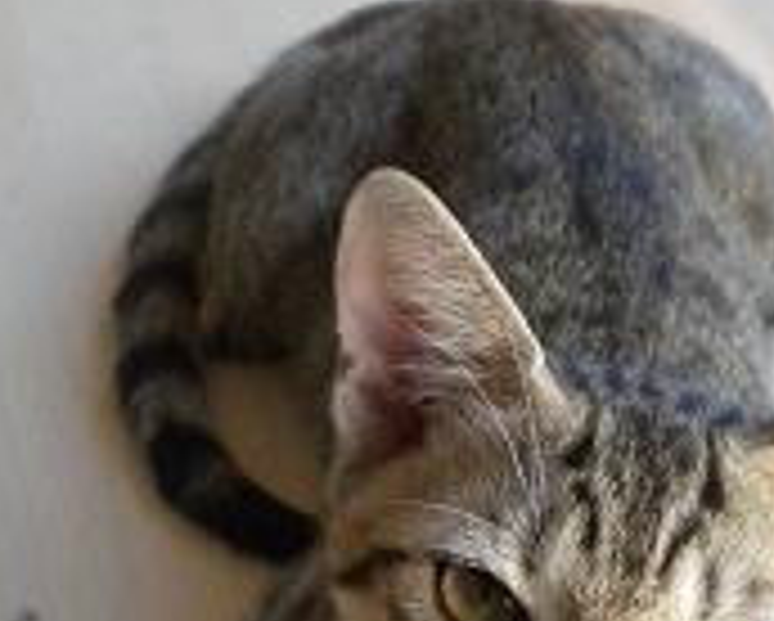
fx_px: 1949
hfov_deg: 22.4
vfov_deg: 17.6
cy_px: 650
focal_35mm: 85
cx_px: 500
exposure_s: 1/141
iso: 400
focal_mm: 7.4
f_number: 3.5
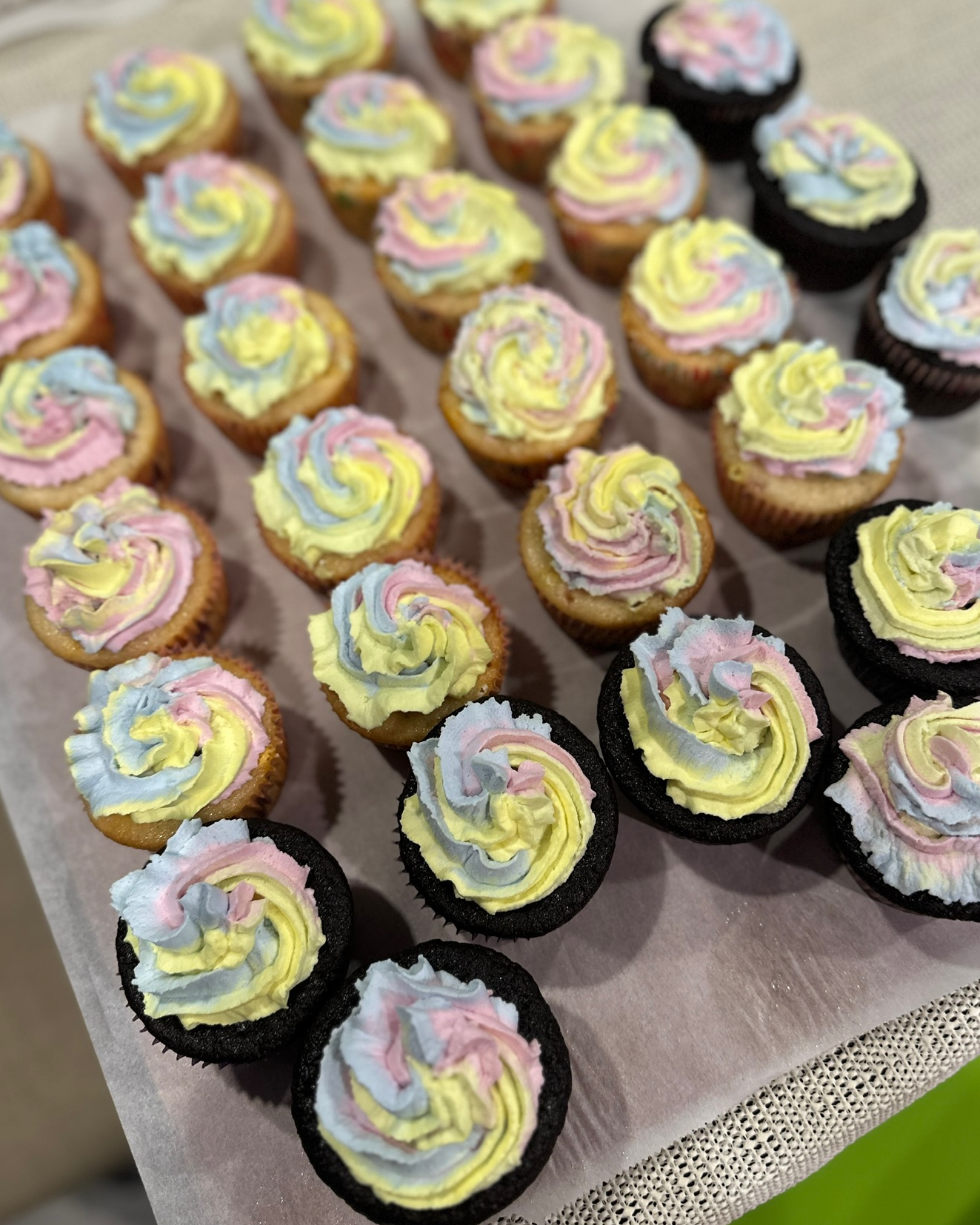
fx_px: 1051
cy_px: 584
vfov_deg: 60.4
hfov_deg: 49.9
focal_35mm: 29
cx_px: 524
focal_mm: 6.86
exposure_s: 1/60
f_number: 1.78
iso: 200
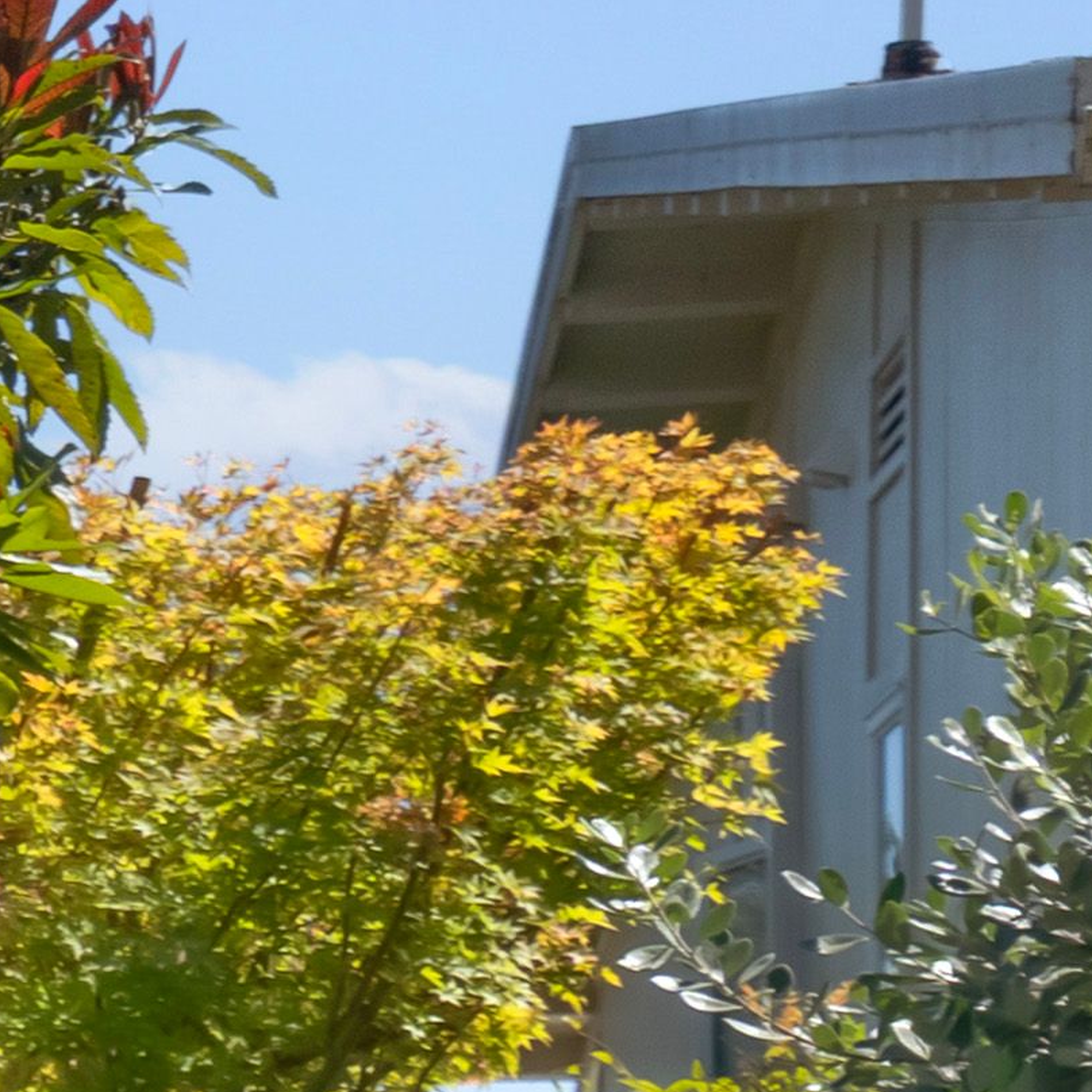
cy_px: 1772
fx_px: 7888
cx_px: -2944
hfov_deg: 6.6
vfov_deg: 7.7
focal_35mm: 221
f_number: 7.1
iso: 160
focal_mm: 35
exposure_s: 1/200
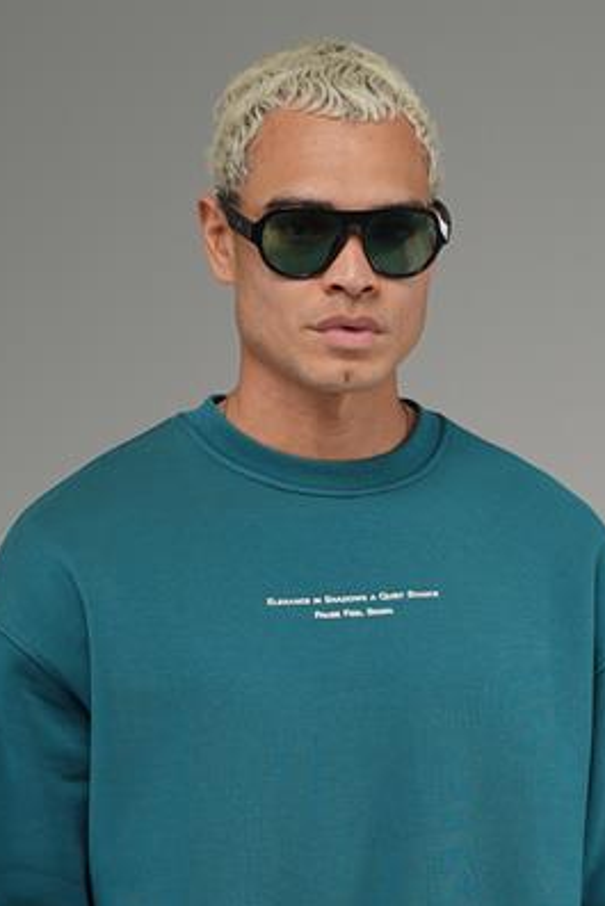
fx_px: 2770
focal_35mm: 110
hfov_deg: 12.5
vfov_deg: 18.3
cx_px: 317
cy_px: 792
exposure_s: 1/160
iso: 64
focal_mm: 35
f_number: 6.3
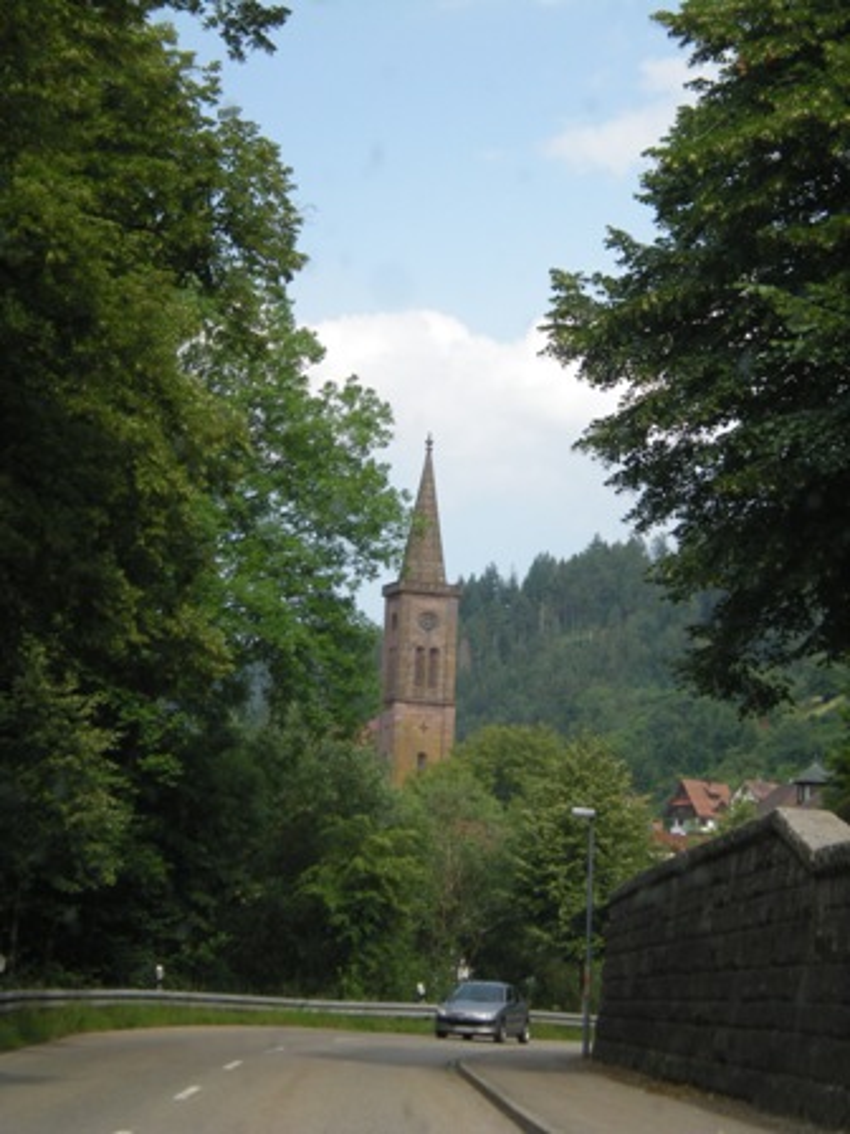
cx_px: 425
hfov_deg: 14.1
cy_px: 567
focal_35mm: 105
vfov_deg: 18.7
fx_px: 3438
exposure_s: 1/250
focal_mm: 17.3
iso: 123
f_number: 5.7
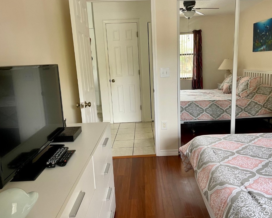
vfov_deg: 51.5
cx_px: 147
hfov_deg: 62.1
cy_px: 107
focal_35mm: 28
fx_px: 225
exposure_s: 1/60
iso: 125
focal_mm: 4.2
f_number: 1.6
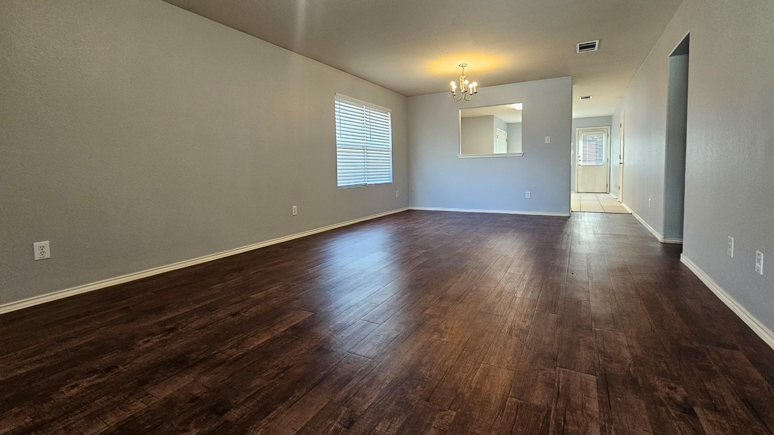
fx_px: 308
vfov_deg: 70.1
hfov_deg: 103.0
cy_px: 185
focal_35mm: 15
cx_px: 393
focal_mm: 2.2
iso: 320
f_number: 2.2
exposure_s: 1/60
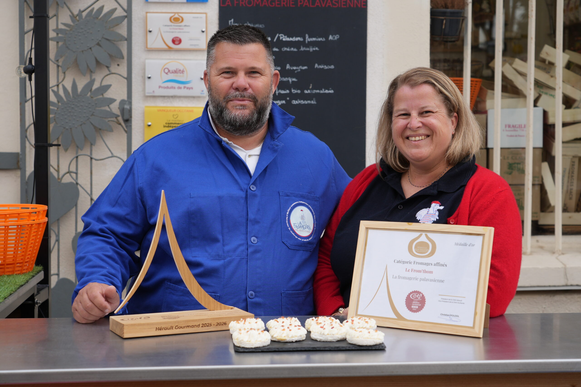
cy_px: 194
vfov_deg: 23.0
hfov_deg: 33.9
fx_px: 952
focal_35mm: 59
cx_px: 290
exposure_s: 1/160
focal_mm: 59
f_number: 5.6
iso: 160
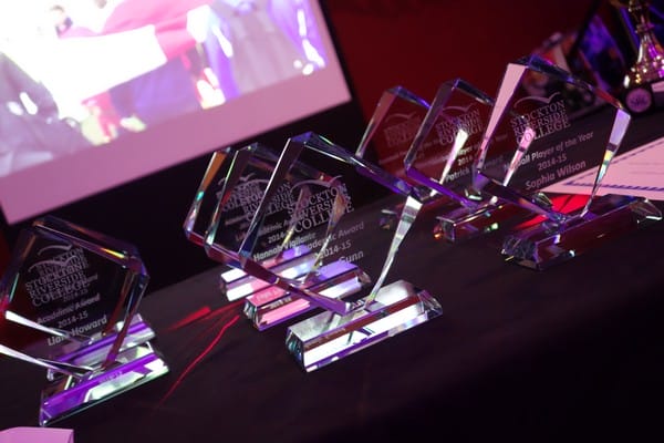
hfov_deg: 43.6
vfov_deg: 29.9
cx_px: 332
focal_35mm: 45
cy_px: 222
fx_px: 830
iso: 800
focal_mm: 16.59
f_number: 3.2
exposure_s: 1/20
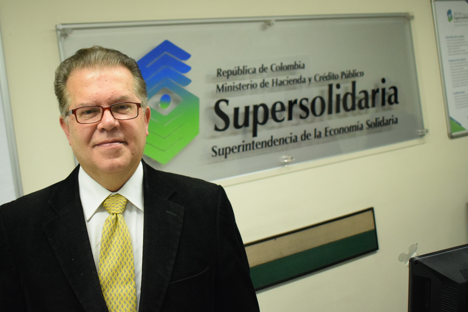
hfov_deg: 39.5
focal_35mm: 50
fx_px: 650
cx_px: 196
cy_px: 131
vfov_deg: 27.0
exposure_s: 1/160
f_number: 4.2
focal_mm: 28
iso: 4000
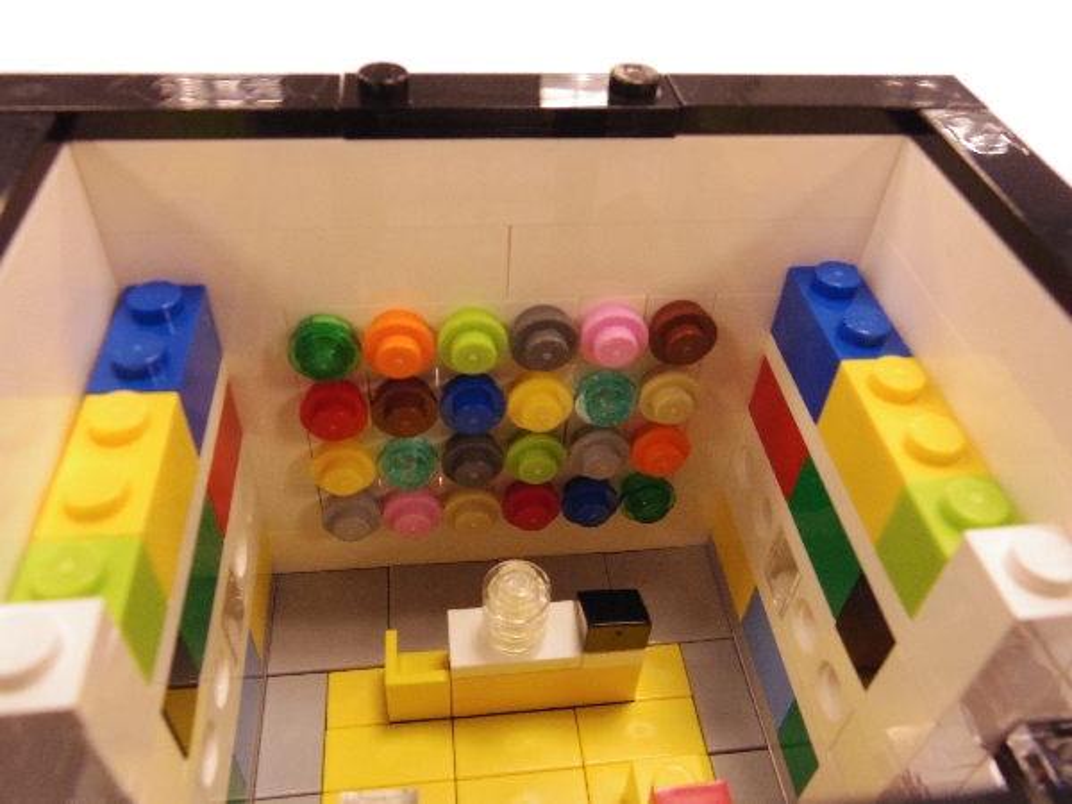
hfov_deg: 65.3
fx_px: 836
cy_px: 402
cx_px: 536
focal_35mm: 27
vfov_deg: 51.4
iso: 800
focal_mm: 5
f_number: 4.5
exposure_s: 1/50
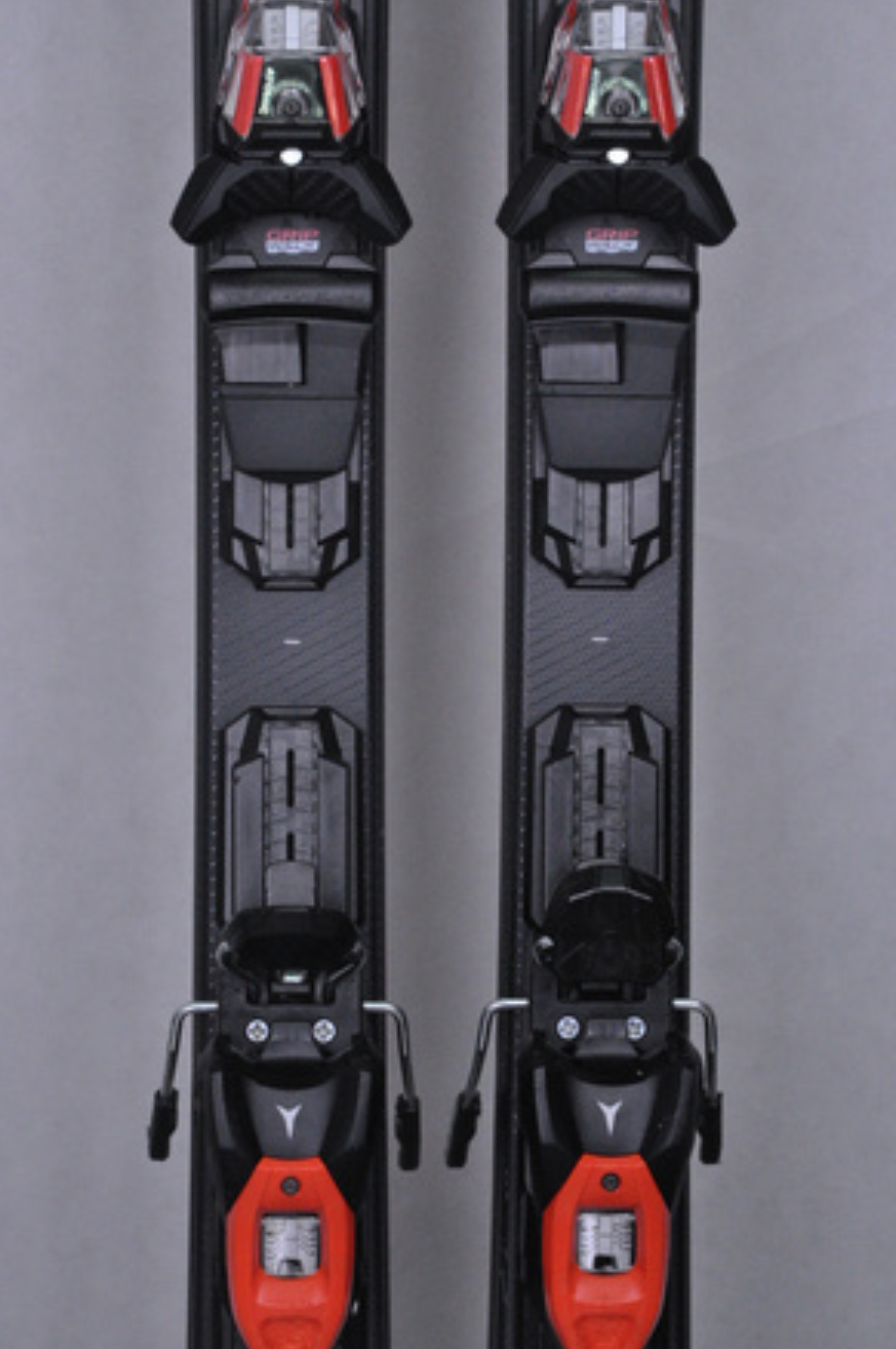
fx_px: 4322
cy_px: 674
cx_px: 445
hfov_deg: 11.8
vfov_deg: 17.7
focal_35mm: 116
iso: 3200
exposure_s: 1/125
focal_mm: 75
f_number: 9.5
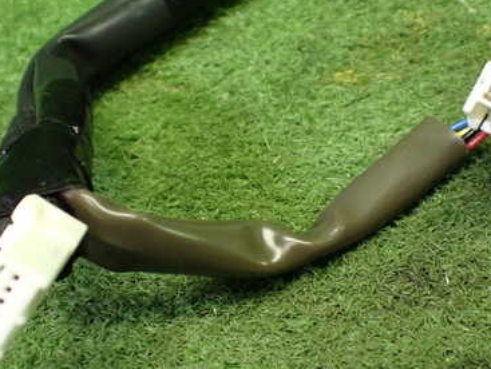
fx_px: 696
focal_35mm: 49
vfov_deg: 29.6
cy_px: 233
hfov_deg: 38.8
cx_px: 266
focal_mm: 5.4
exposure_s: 1/125
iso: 800
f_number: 2.3
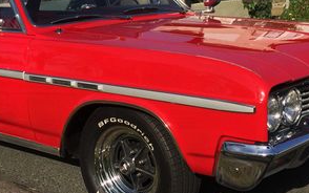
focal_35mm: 67
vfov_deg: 19.4
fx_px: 564
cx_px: 120
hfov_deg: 30.5
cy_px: 58
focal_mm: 4.15
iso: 32
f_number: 2.2
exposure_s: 1/2475
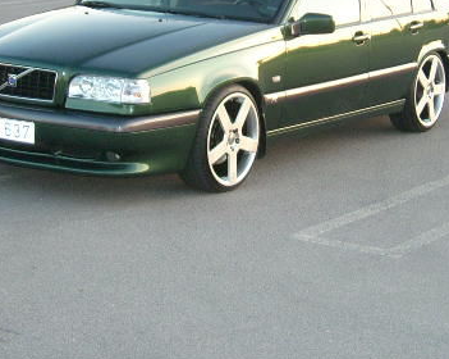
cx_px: 216
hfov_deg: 19.6
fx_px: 1301
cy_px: 77
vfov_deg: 15.6
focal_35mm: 98
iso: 100
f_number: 3.4
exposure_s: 1/60
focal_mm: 9.16
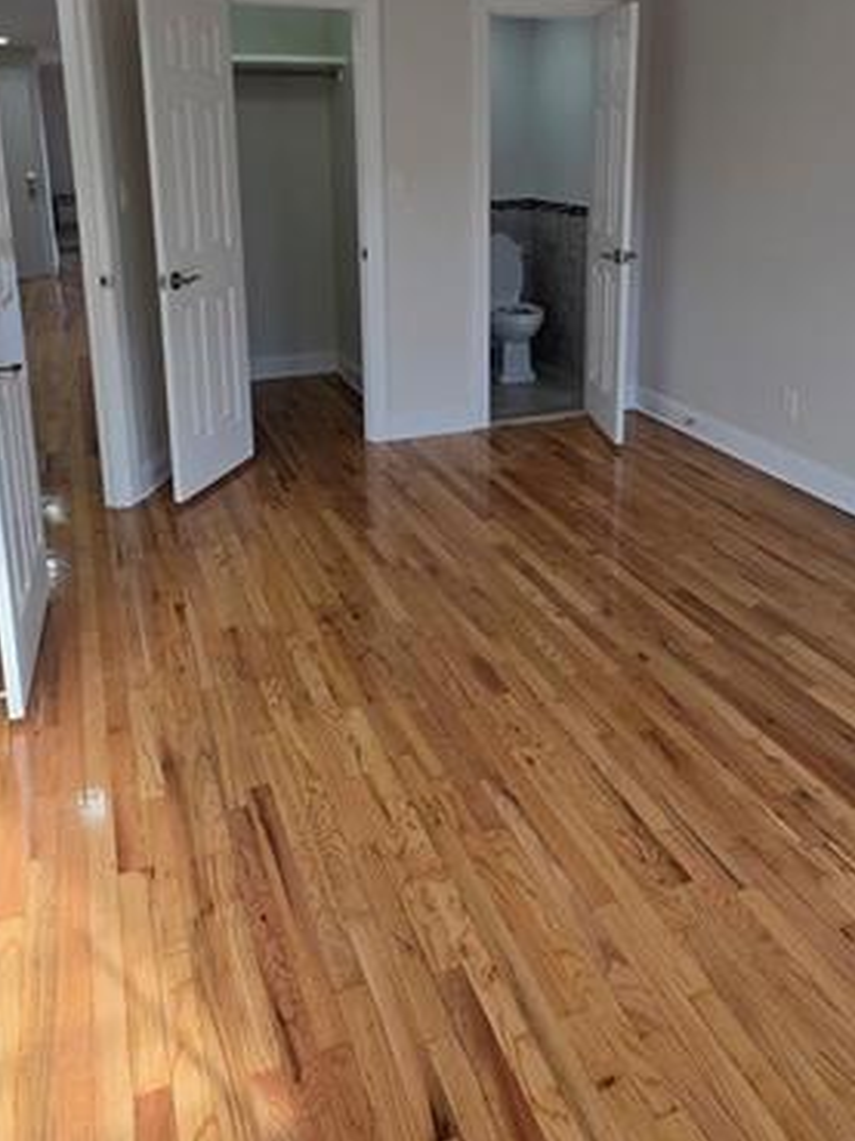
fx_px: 890
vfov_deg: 63.3
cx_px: 466
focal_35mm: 27
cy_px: 361
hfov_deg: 51.2
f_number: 1.9
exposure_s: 1/120
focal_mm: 2.2
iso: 50
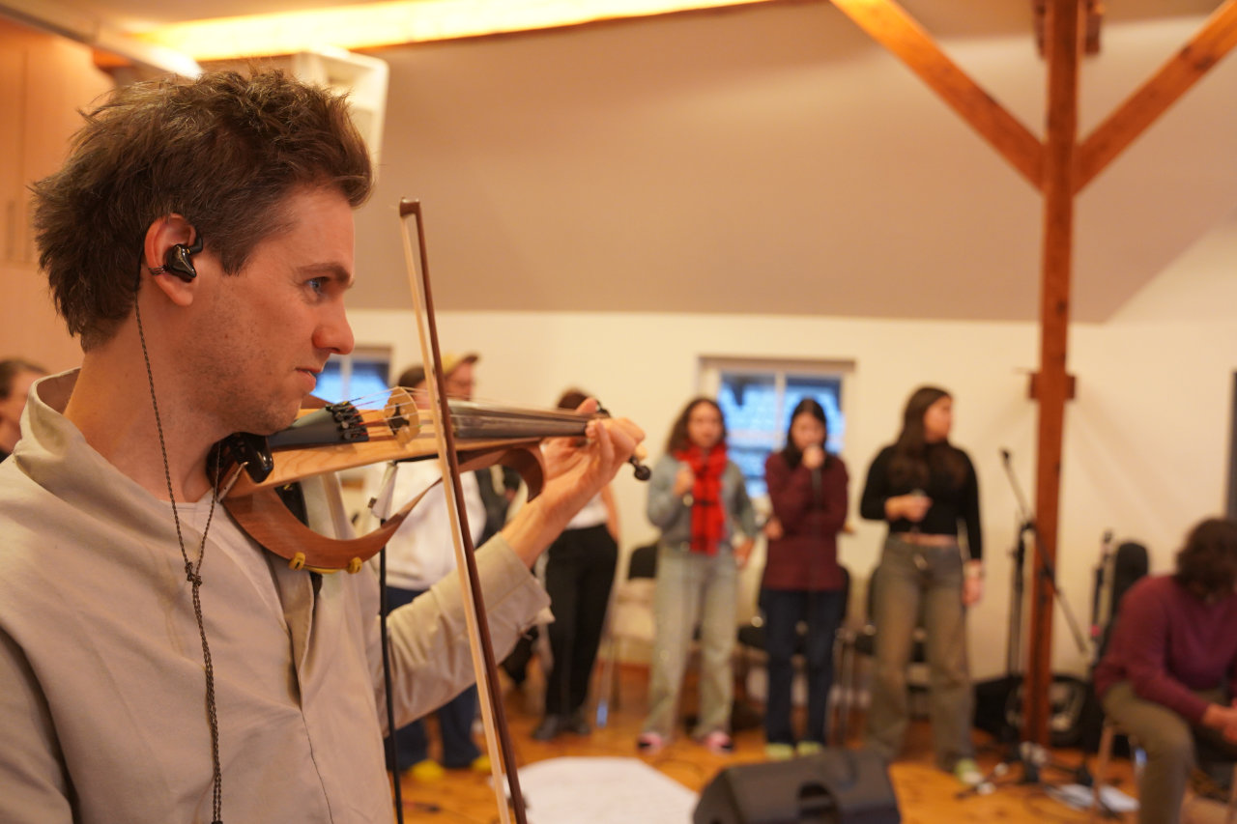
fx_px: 1134
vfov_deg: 40.0
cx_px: 618
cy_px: 412
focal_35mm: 33
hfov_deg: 57.2
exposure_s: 1/160
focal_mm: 33
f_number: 4
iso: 3200
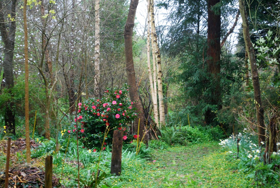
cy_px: 94
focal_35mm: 82
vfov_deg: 16.6
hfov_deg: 24.6
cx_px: 140
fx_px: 642
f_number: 5.6
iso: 400
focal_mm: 55
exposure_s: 1/20
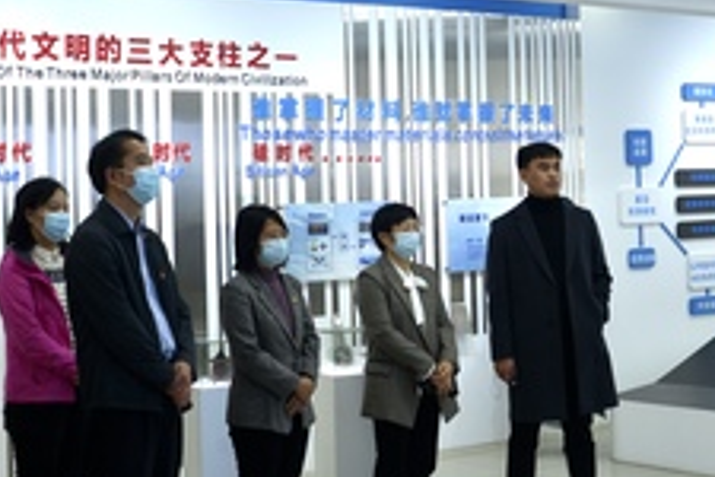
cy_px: 154
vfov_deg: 19.1
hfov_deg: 28.5
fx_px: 1410
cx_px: 362
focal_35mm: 71
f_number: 5
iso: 800
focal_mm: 40
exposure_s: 1/100
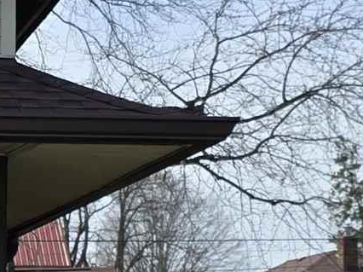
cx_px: -318
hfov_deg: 11.0
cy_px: 239
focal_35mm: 166
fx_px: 1740
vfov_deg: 8.9
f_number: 1.7
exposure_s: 1/5447
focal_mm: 6.3
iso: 80
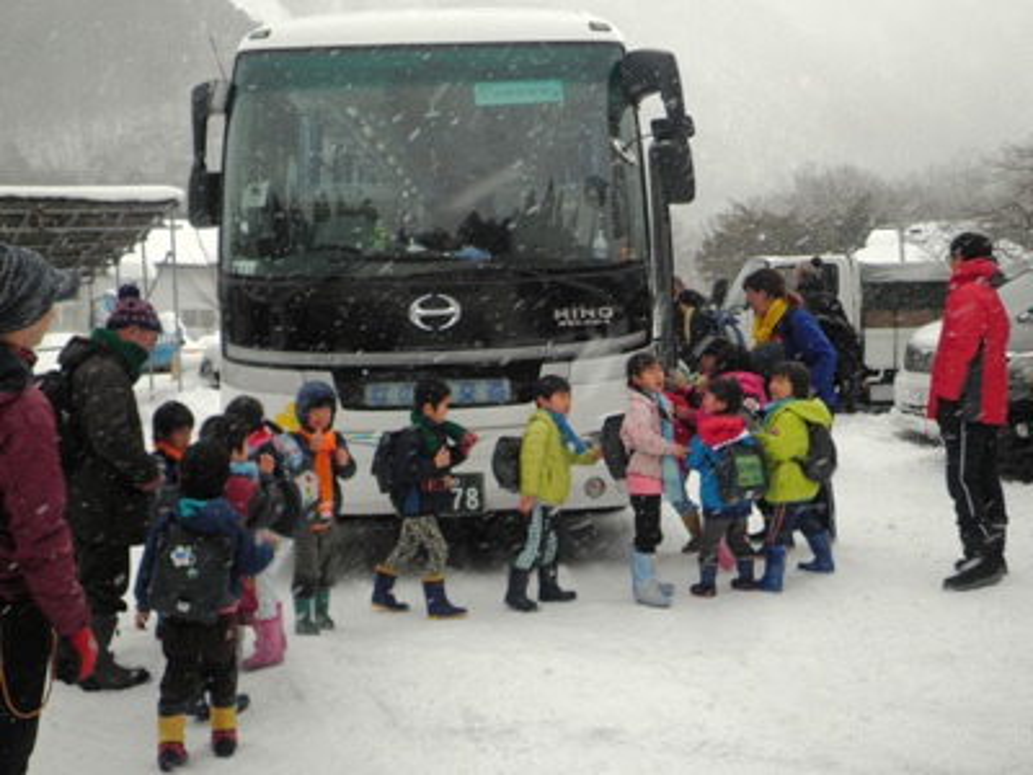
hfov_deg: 51.4
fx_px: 1074
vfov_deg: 39.7
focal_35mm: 36
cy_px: 388
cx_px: 516
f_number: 8.8
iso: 64
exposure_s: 1/80
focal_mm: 6.4
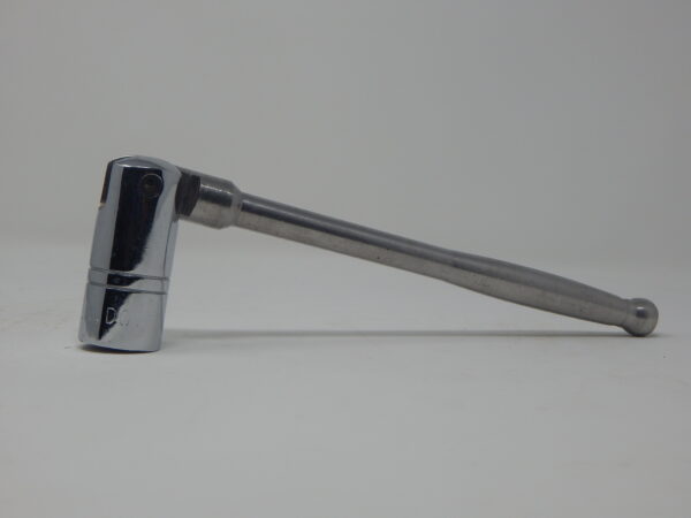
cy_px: 259
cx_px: 346
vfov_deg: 27.0
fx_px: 1078
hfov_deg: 35.5
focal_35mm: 54
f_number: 3.8
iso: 125
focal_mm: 9.7
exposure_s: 1/160
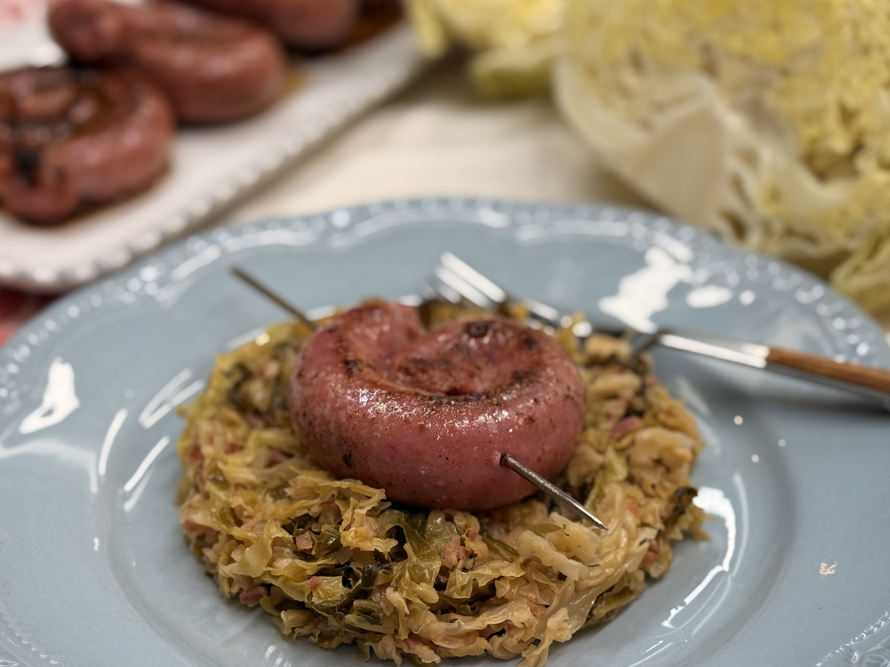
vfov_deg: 22.2
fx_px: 1697
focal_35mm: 66
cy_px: 424
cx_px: 473
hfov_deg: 29.4
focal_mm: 6.76
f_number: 1.78
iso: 64
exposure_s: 1/100
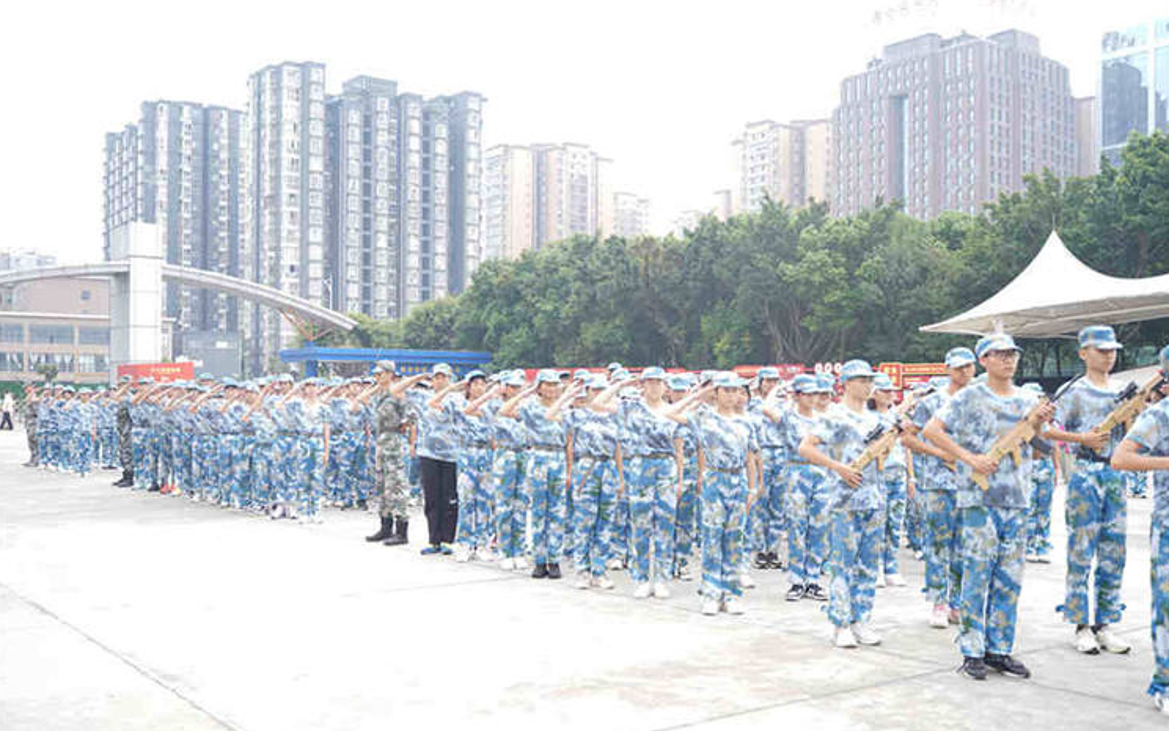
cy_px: 388
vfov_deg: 34.4
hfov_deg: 52.7
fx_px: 1179
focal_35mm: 37
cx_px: 584
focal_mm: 36
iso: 50
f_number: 2.8
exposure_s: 1/125
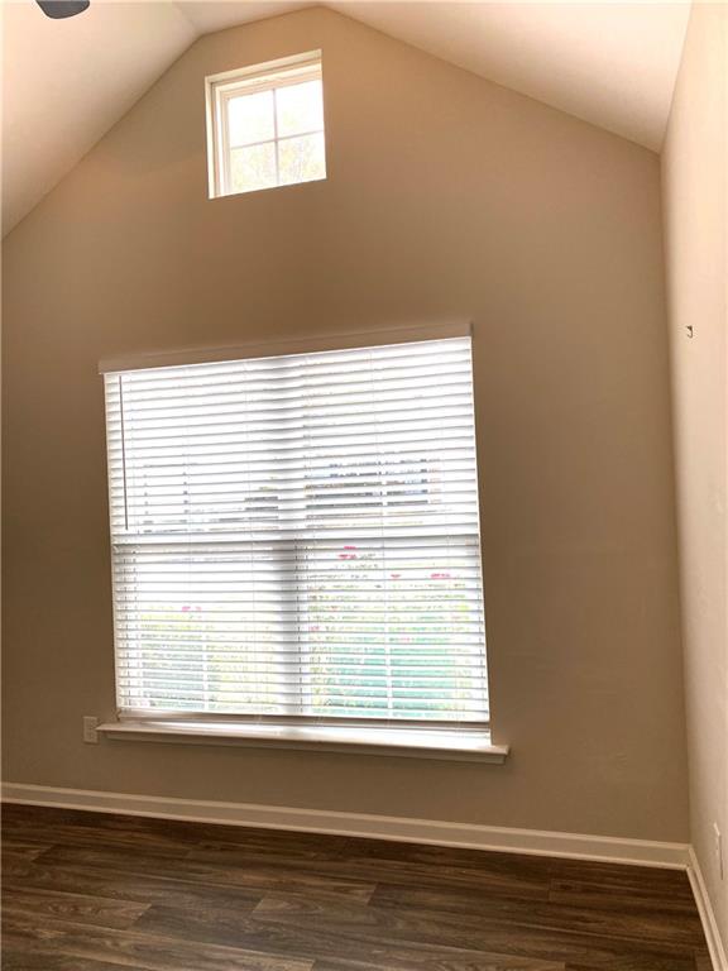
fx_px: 729
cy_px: 486
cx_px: 364
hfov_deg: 53.1
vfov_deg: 67.3
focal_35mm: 26
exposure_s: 1/120
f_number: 1.8
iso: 64
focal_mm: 4.25
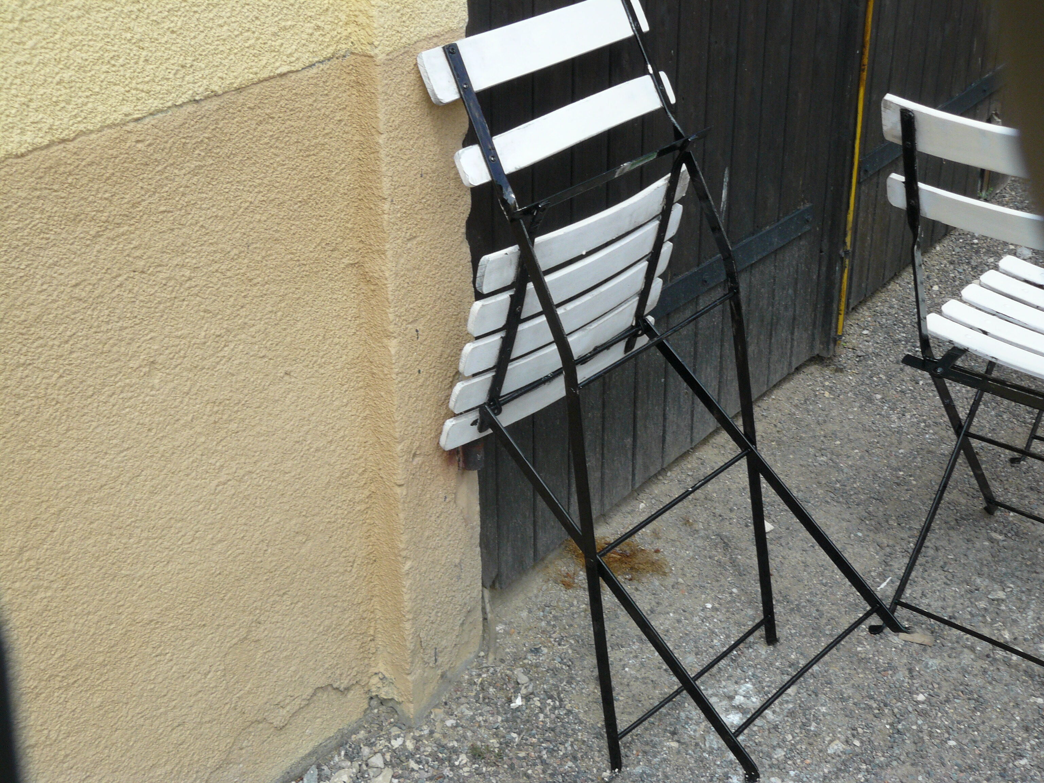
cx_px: 522
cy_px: 392
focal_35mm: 50
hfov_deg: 38.2
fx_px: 1508
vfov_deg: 29.1
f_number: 5.6
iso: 100
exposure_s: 1/200
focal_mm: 8.3
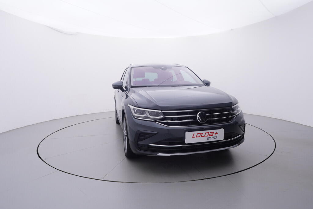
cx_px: 156
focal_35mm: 22
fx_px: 196
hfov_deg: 77.3
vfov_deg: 56.2
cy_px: 104
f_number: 5
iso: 200
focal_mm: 15
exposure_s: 1/80
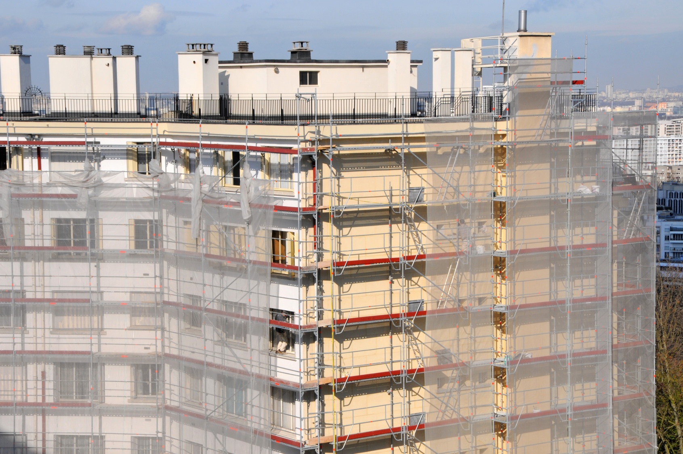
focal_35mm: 84
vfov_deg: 16.2
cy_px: 227
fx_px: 1592
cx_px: 342
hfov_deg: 24.2
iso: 200
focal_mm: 56
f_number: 20
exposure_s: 1/125
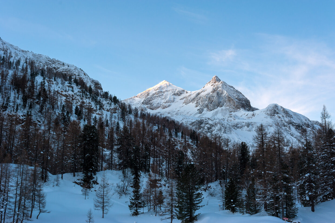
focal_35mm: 50
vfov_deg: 27.0
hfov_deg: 39.6
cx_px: 168
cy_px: 112
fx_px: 465
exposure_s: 1/125
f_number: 7.1
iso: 200
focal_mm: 50
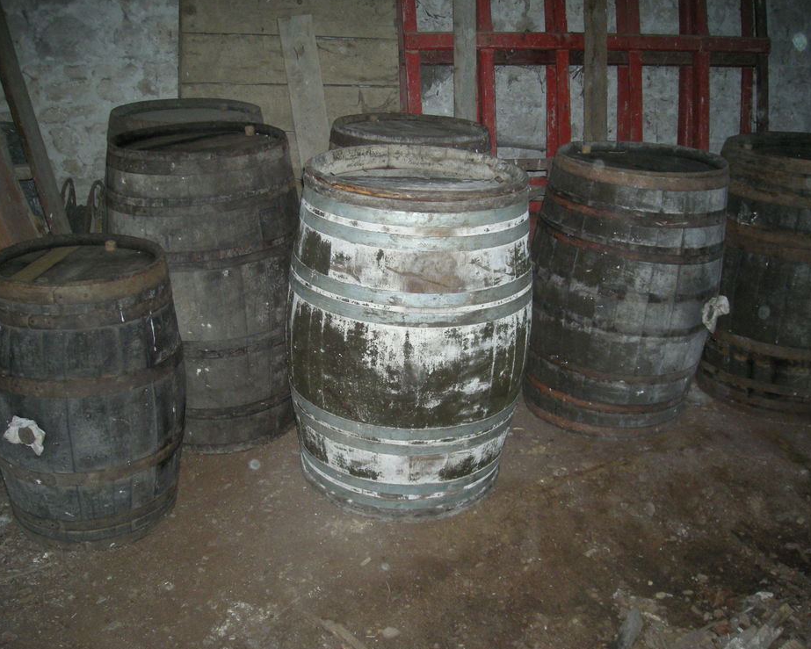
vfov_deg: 40.2
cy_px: 324
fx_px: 888
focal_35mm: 37
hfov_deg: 49.1
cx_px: 389
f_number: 2.8
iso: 192
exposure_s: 1/60
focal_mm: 5.7
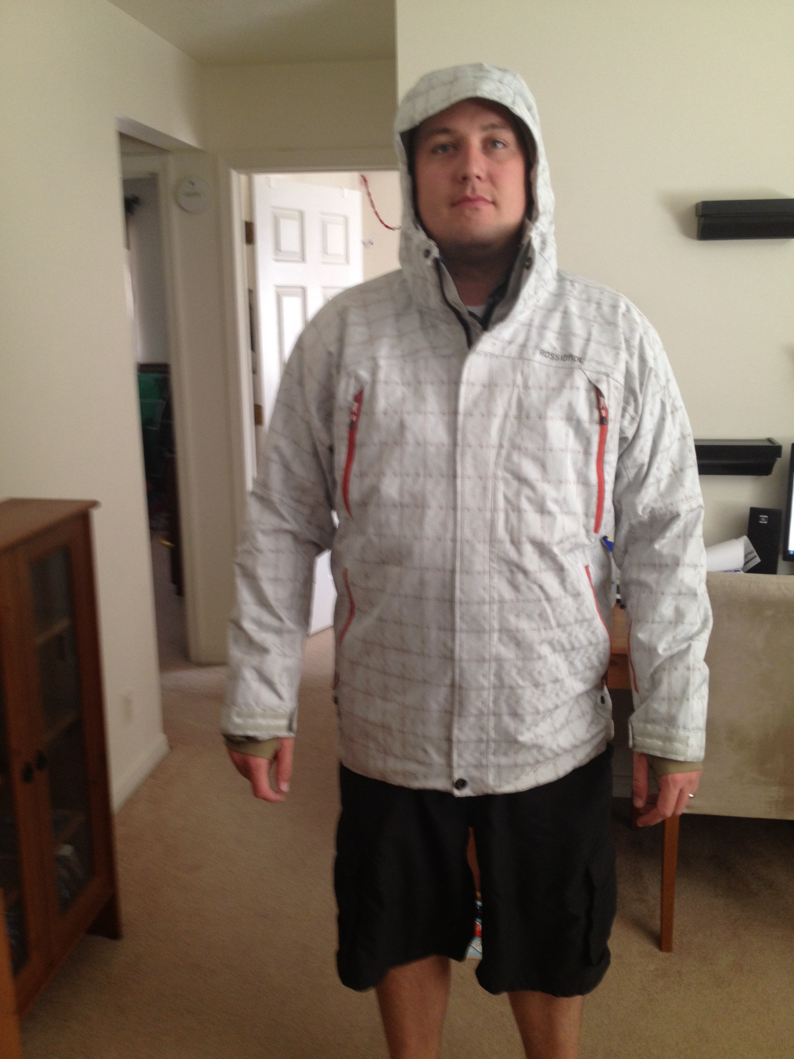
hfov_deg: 40.7
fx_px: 1070
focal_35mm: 35
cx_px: 397
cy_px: 530
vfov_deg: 52.6
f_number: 2.4
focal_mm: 4.28
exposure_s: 1/20
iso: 100
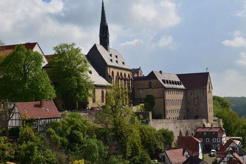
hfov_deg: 28.9
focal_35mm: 70
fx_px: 478
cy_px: 82
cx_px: 124
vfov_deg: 19.4
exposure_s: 1/200
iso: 100
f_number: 13
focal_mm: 46
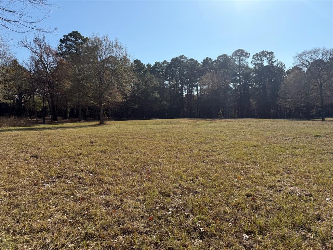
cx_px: 166
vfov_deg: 56.8
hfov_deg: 71.6
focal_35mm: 24
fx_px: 231
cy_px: 125
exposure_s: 1/5714
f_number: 1.78
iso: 100
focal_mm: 6.76
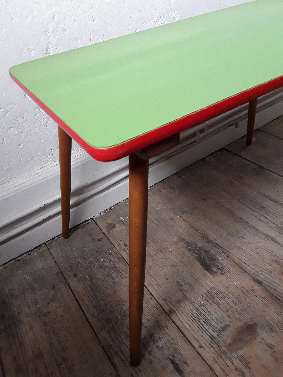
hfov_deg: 51.4
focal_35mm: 27
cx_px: 142
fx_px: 294
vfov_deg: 65.3
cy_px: 188
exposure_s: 1/33
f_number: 1.9
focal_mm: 2.91
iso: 160
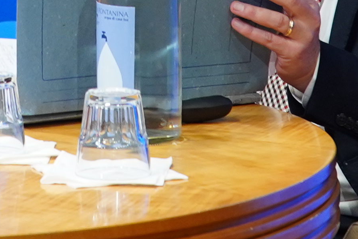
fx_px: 1880
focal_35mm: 189
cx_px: 9
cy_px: -280
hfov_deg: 10.8
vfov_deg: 7.0
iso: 1250
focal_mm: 29
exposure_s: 1/80
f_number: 5.6
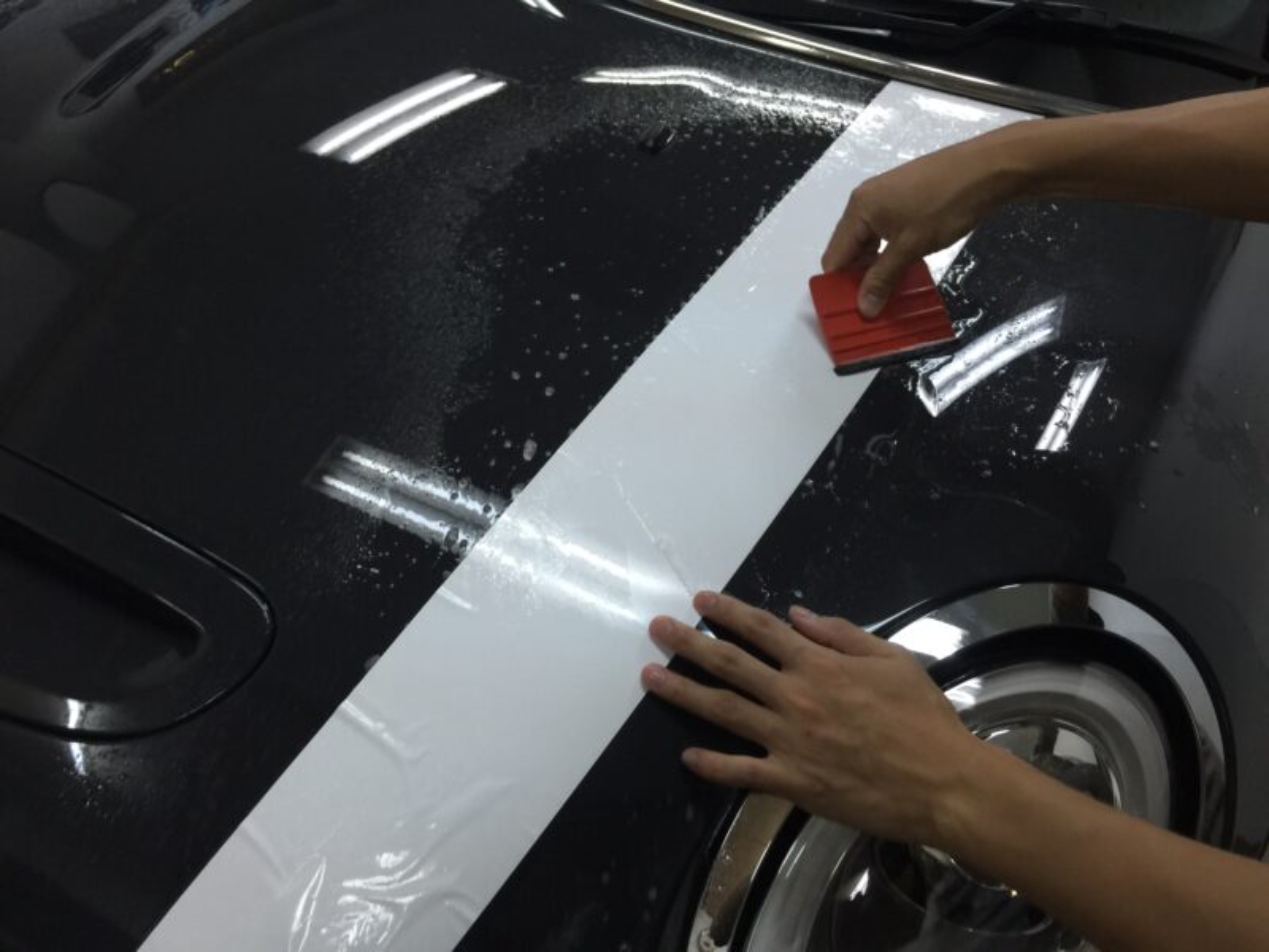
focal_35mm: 29
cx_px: 634
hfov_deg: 61.7
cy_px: 476
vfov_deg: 48.2
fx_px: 1063
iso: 50
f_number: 2.2
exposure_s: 1/30
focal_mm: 4.15
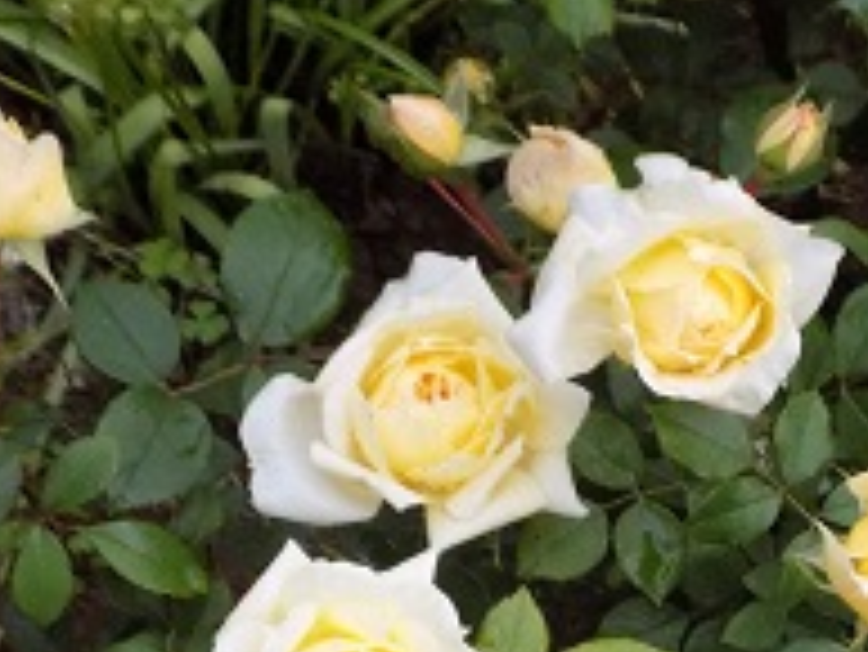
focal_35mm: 102
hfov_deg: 19.0
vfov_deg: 14.3
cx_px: 756
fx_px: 2559
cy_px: 661
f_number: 3.6
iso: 400
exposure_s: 1/25
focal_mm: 7.3
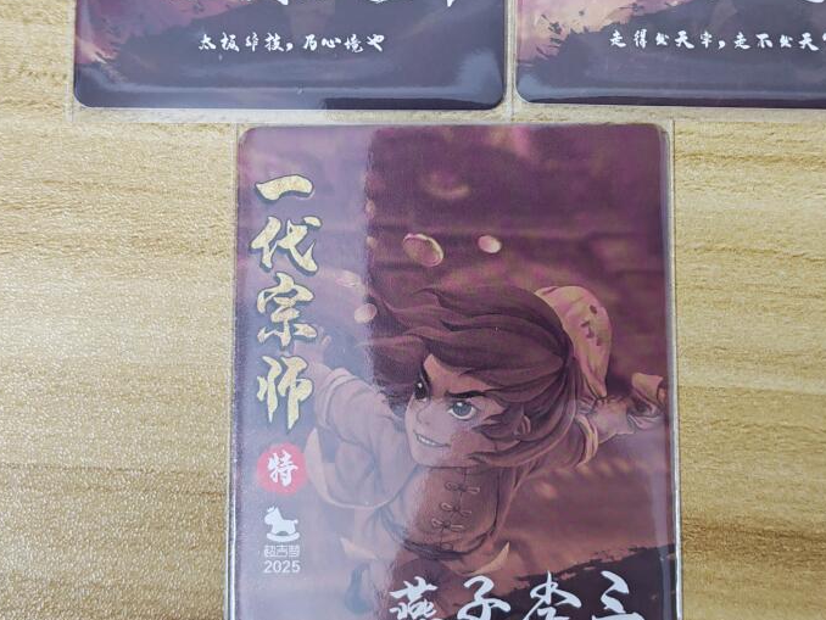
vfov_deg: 22.7
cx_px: 506
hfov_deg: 30.2
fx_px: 1528
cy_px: 138
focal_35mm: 64
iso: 500
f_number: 2
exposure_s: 1/33
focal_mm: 6.83
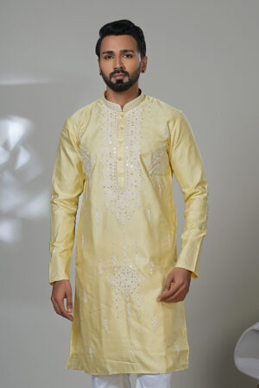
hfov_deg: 10.8
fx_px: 1370
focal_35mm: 127
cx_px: 130
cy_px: 194
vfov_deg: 16.1
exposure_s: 1/160
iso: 125
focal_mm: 85
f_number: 9
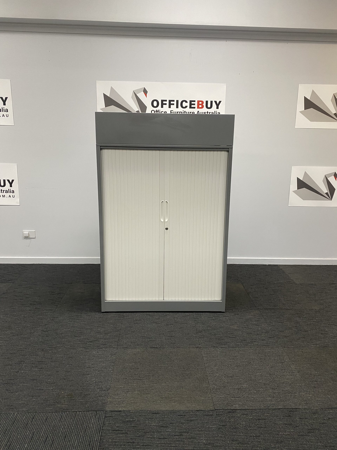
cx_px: 168
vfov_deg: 67.3
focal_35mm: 26
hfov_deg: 53.1
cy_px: 225
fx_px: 337
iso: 125
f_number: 1.8
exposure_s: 1/50
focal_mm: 4.25
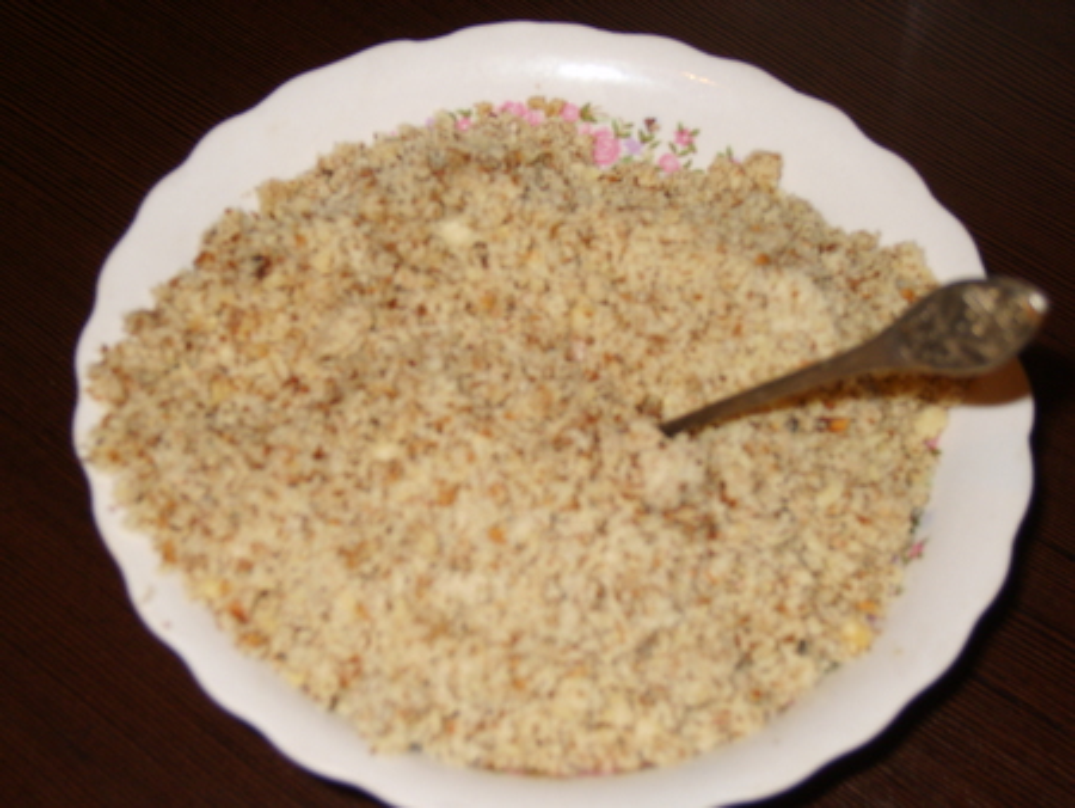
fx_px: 2237
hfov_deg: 27.0
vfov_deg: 20.5
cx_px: 538
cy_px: 404
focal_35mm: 72
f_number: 4.1
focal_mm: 15
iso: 100
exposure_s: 1/45
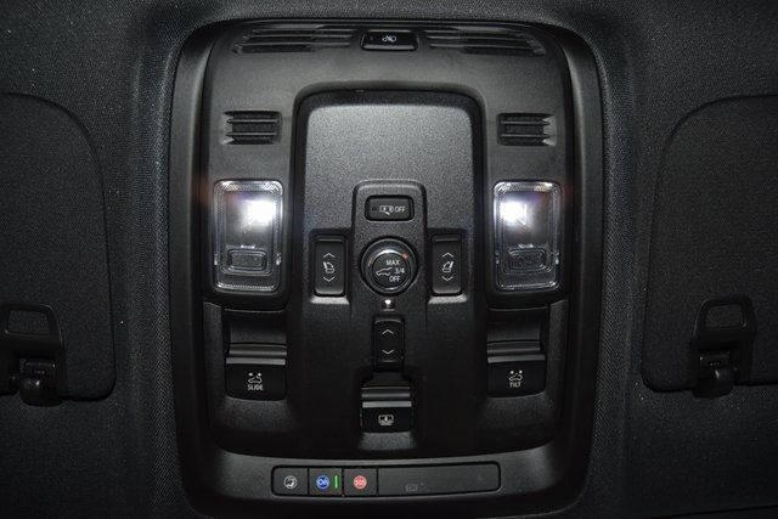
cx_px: 389
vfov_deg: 40.0
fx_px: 713
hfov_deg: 57.2
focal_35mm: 33
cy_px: 260
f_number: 3.5
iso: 640
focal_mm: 22
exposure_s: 1/60
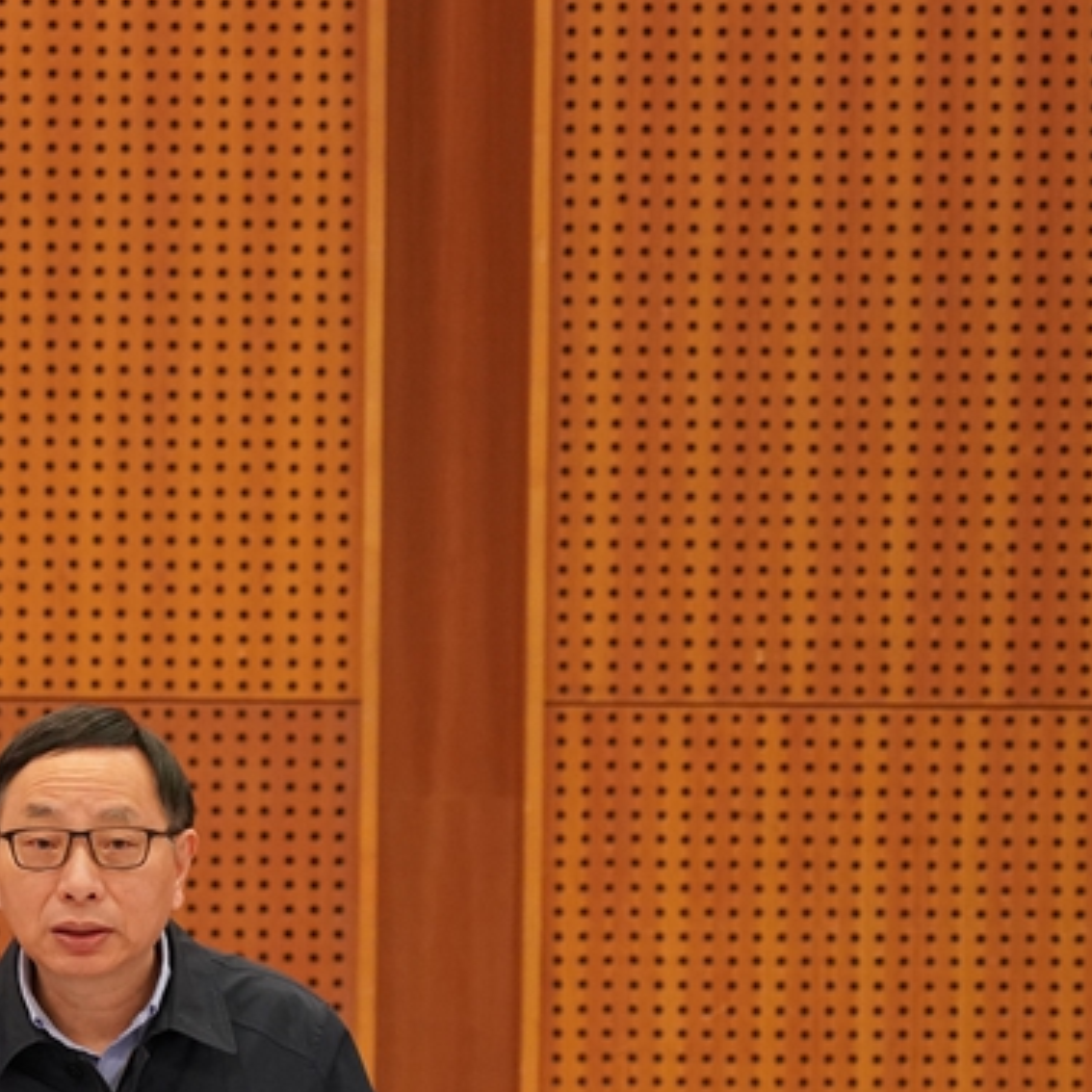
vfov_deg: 9.9
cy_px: 711
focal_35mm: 177
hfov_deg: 9.8
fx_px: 6317
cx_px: 144
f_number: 4
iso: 4000
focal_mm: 105
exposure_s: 1/160
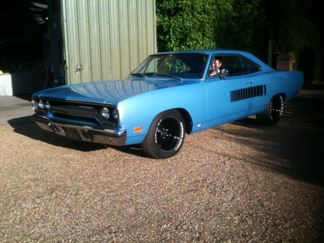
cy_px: 122
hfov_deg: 52.6
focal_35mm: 35
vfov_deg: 40.7
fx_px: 328
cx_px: 162
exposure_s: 1/596
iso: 64
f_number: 2.8
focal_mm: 3.85
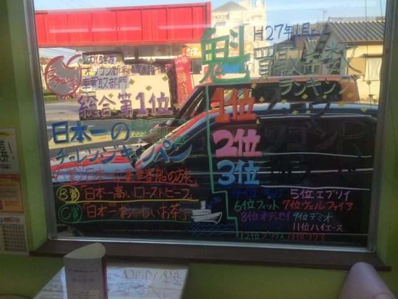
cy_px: 150
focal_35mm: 30
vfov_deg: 46.8
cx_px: 199
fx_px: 345
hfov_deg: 60.0
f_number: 2.2
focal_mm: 4.12
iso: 32
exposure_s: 1/357
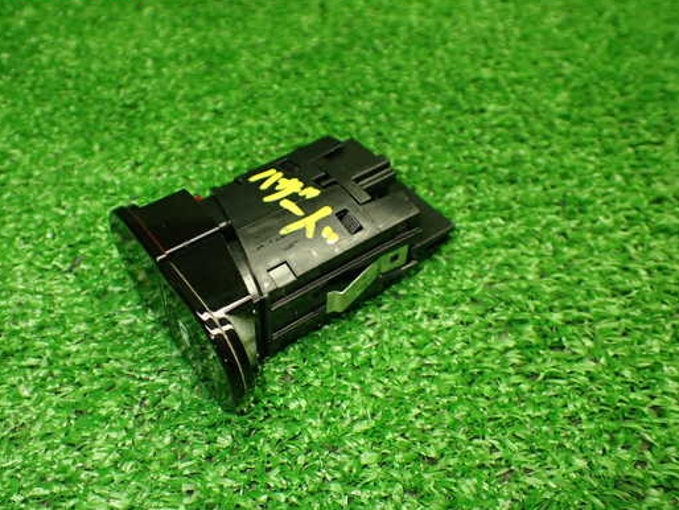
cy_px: 271
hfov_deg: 52.4
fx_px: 687
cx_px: 292
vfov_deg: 40.7
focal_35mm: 35
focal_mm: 5.4
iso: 500
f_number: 2.3
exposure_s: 1/125
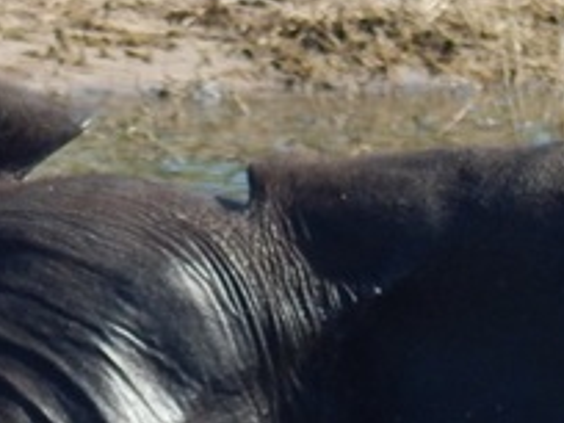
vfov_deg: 0.6
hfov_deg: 0.8
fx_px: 41189
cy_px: 567
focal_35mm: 2528
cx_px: 53
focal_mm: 97.9
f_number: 5.8
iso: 125
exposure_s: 1/250
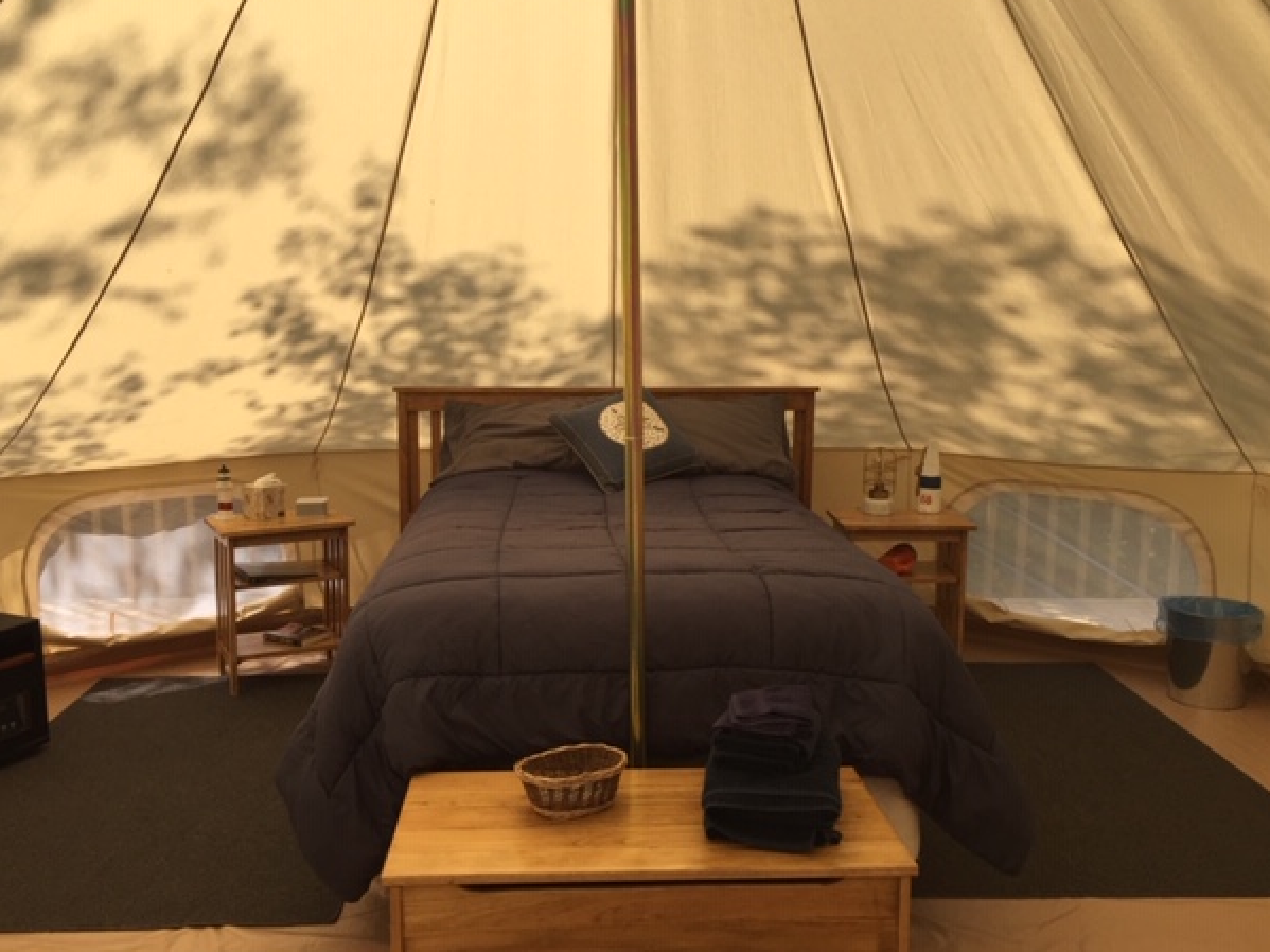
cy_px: 477
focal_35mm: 31
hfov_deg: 58.3
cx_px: 606
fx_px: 1137
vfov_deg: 45.4
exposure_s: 1/860
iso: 32
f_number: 2.2
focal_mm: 4.15
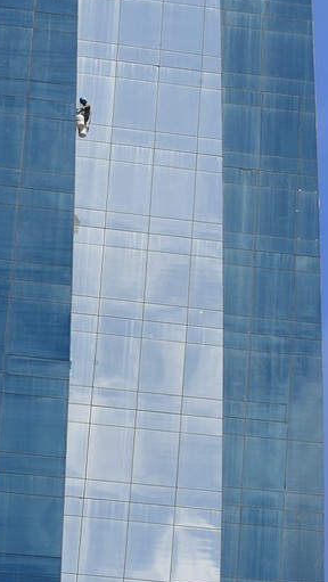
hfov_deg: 4.1
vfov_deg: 7.3
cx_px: 753
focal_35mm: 295
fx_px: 4554
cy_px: 528
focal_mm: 90
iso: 200
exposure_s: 1/320
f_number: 11
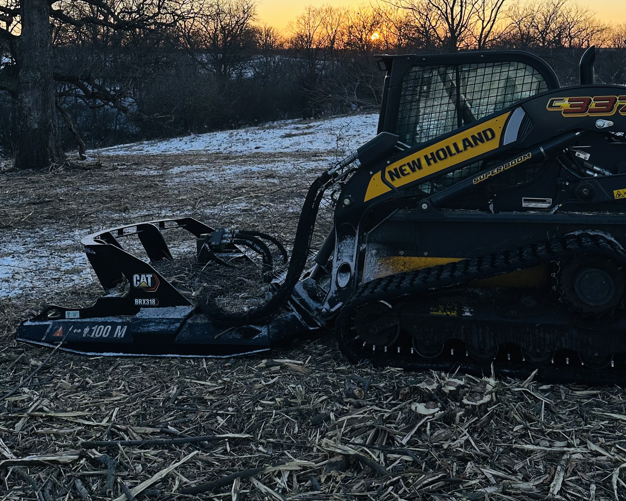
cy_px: 113
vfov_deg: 37.1
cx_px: 317
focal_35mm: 39
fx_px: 723
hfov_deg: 46.8
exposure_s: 1/1289
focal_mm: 6.86
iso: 80
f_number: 1.78
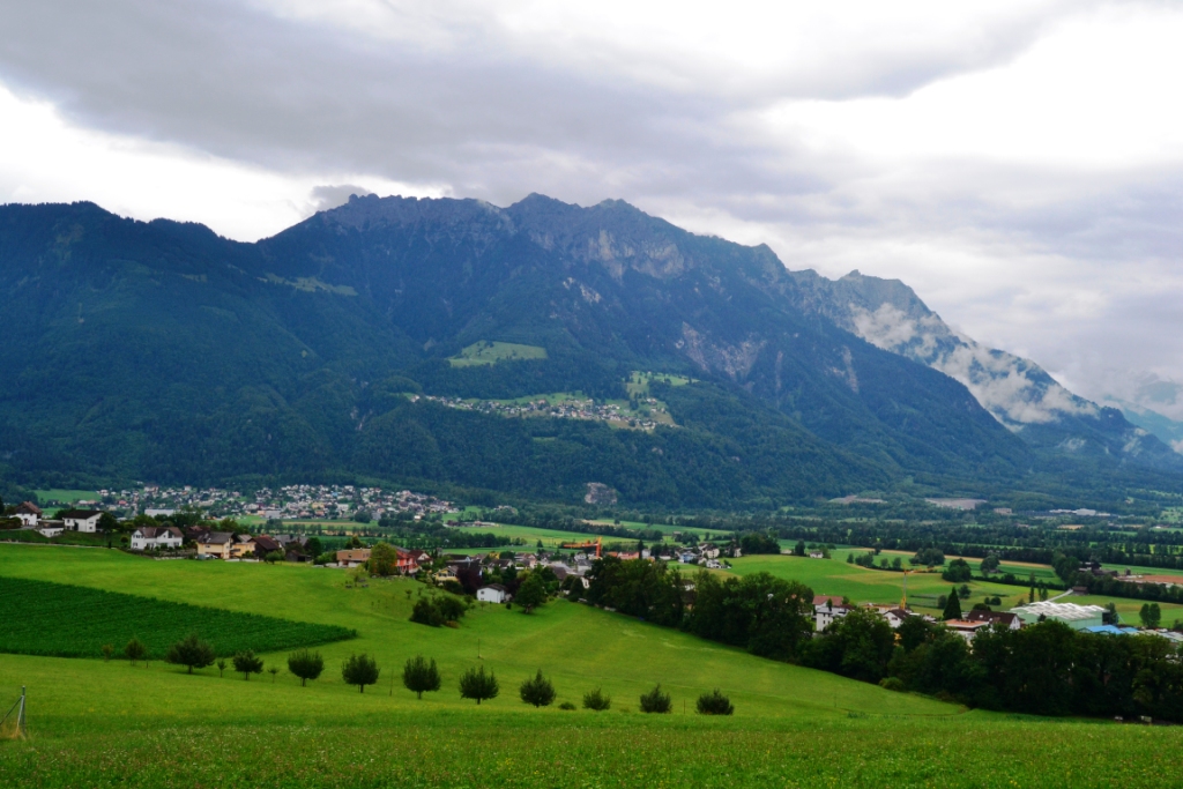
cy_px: 394
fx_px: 1183
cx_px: 592
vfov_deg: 36.9
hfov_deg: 53.1
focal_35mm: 36
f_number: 10
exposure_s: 1/200
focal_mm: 24
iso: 400
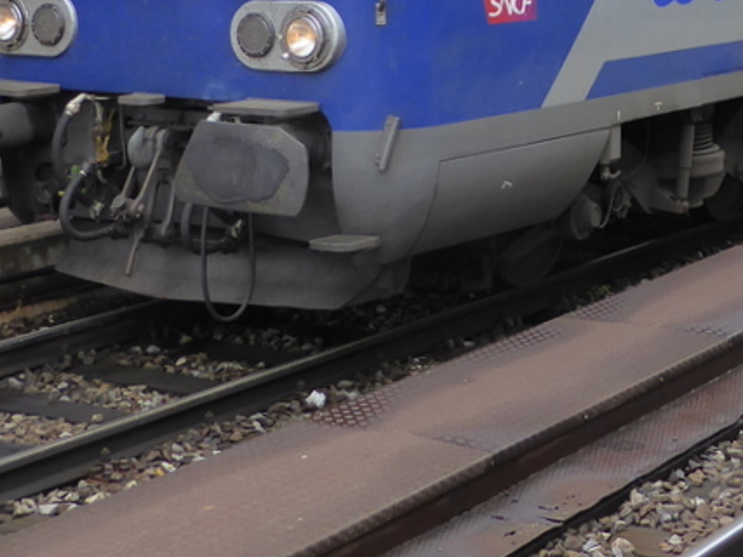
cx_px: 628
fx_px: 1931
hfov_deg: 21.4
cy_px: -108
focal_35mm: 90
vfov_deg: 15.8
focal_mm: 5.4
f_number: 3.5
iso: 125
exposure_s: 1/100
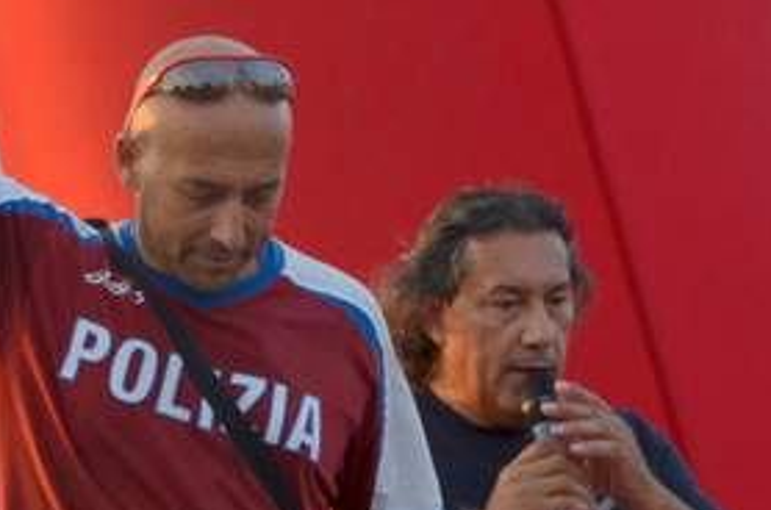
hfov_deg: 8.0
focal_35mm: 259
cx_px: 300
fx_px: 5537
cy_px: 230
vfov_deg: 5.3
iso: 250
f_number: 5
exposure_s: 1/320
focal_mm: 75
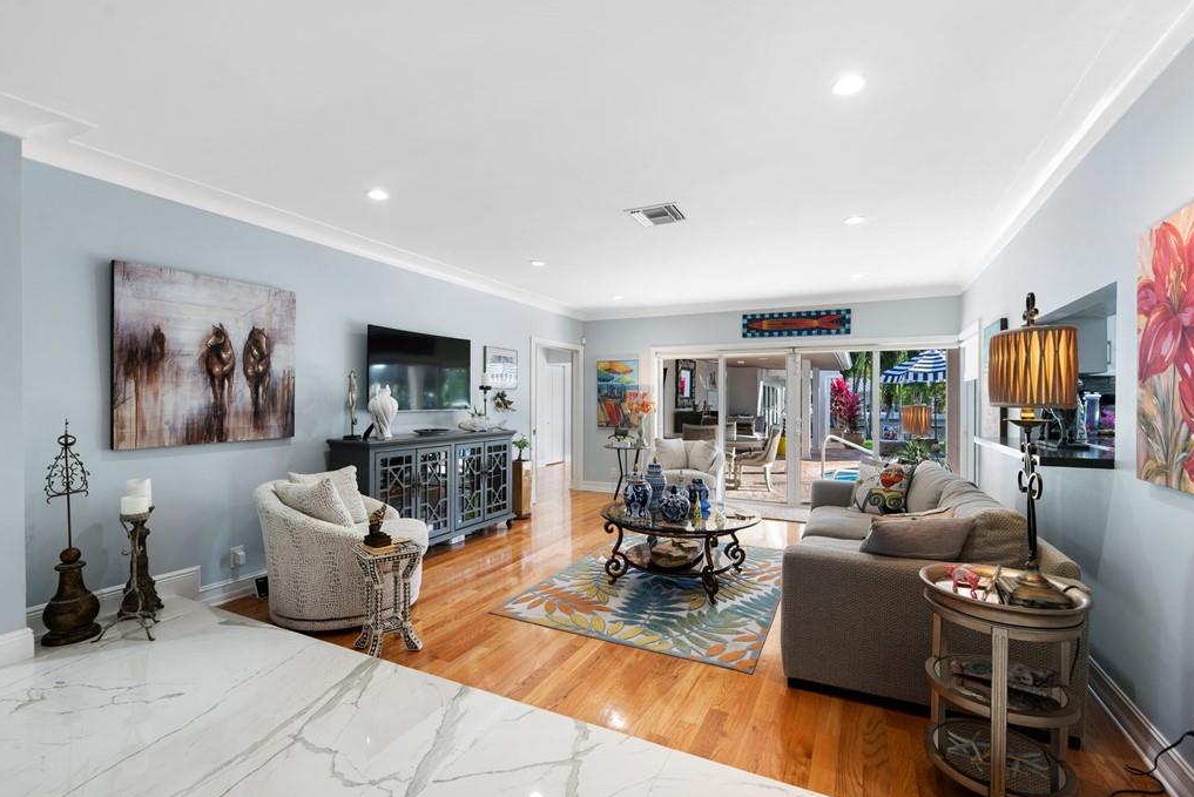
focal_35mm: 16
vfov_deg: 73.8
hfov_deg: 96.7
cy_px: 407
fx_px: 531
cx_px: 595
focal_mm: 15
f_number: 7.1
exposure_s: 1/6
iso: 200
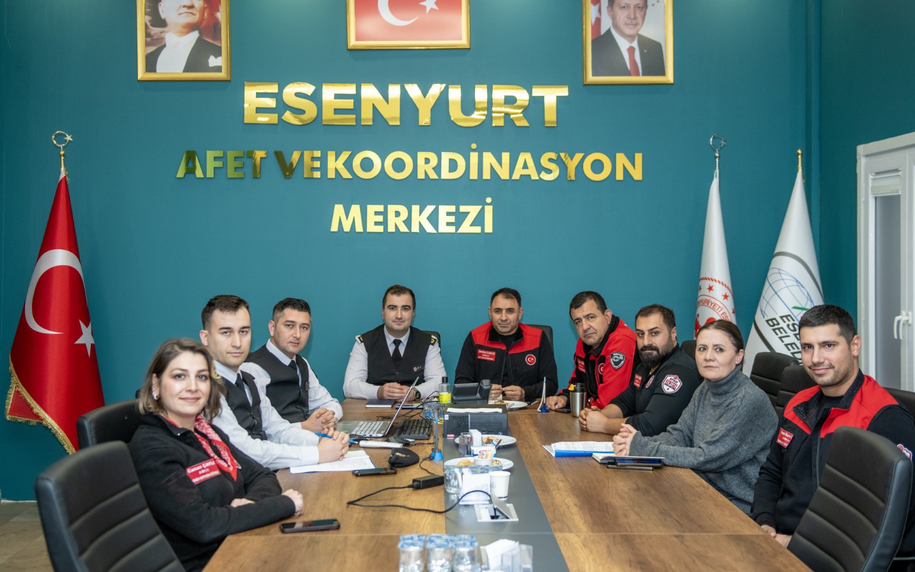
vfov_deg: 30.5
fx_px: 1047
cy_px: 269
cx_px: 450
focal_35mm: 42
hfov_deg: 47.2
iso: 800
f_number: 3.2
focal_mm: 40
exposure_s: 1/250
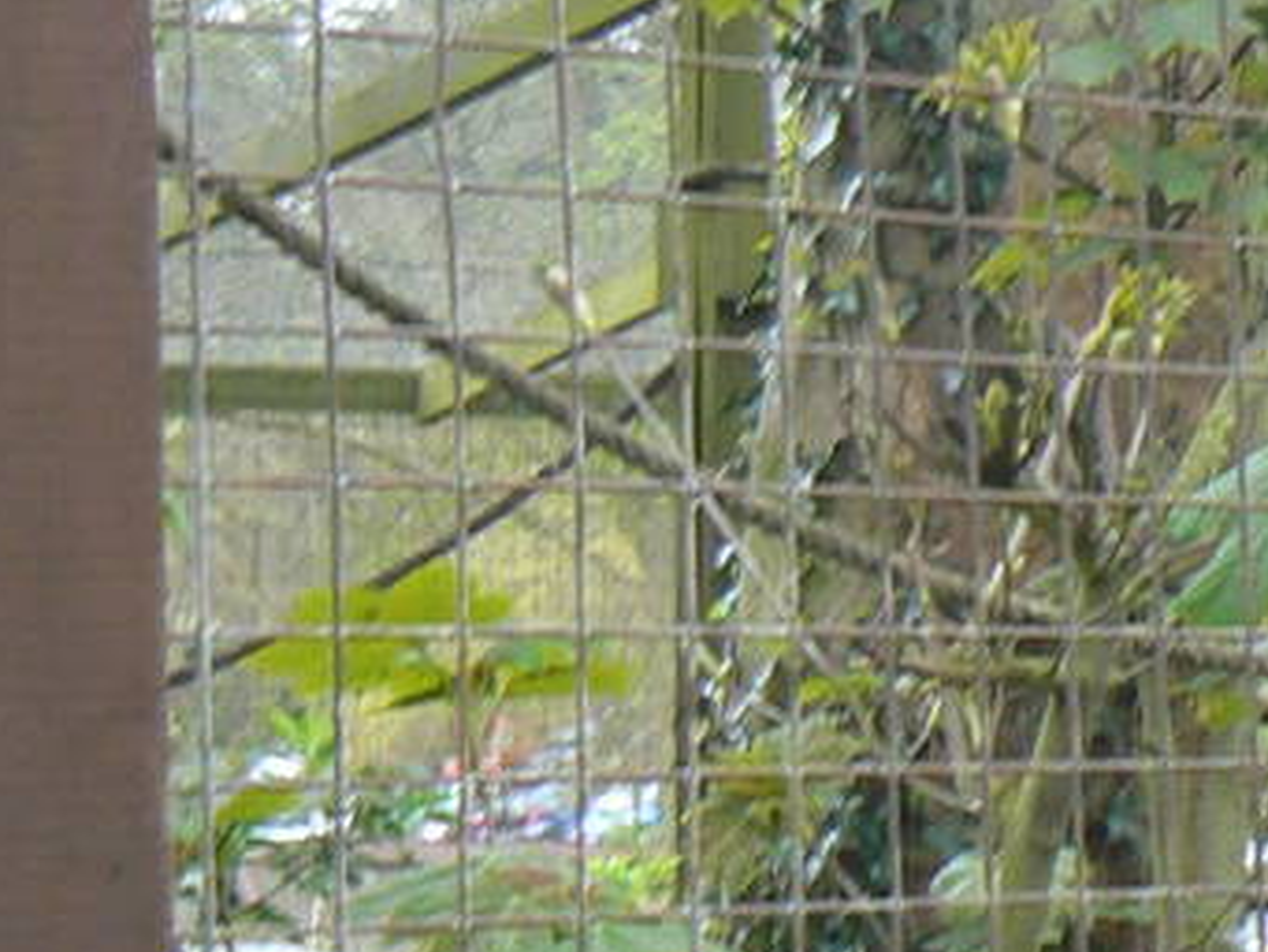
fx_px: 6193
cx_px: 1763
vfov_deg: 8.8
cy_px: 885
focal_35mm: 169
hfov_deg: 11.3
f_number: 4
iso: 80
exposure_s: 1/80
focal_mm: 6
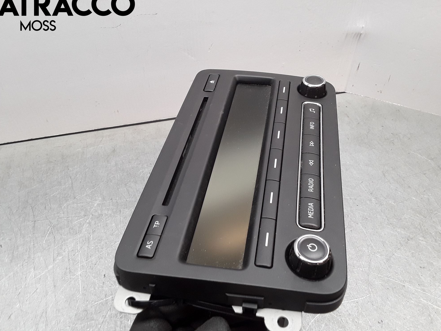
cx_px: 226
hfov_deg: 61.6
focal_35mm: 29
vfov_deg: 48.2
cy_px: 163
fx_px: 369
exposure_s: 1/50
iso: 50
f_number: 1.9
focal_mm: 2.91
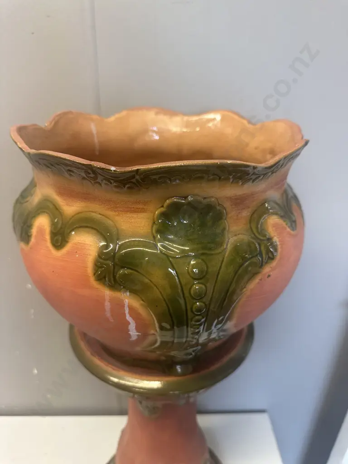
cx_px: 174
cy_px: 232
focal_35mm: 24
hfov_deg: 56.8
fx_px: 322
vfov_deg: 71.6
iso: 200
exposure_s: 1/100
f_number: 1.78
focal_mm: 6.86
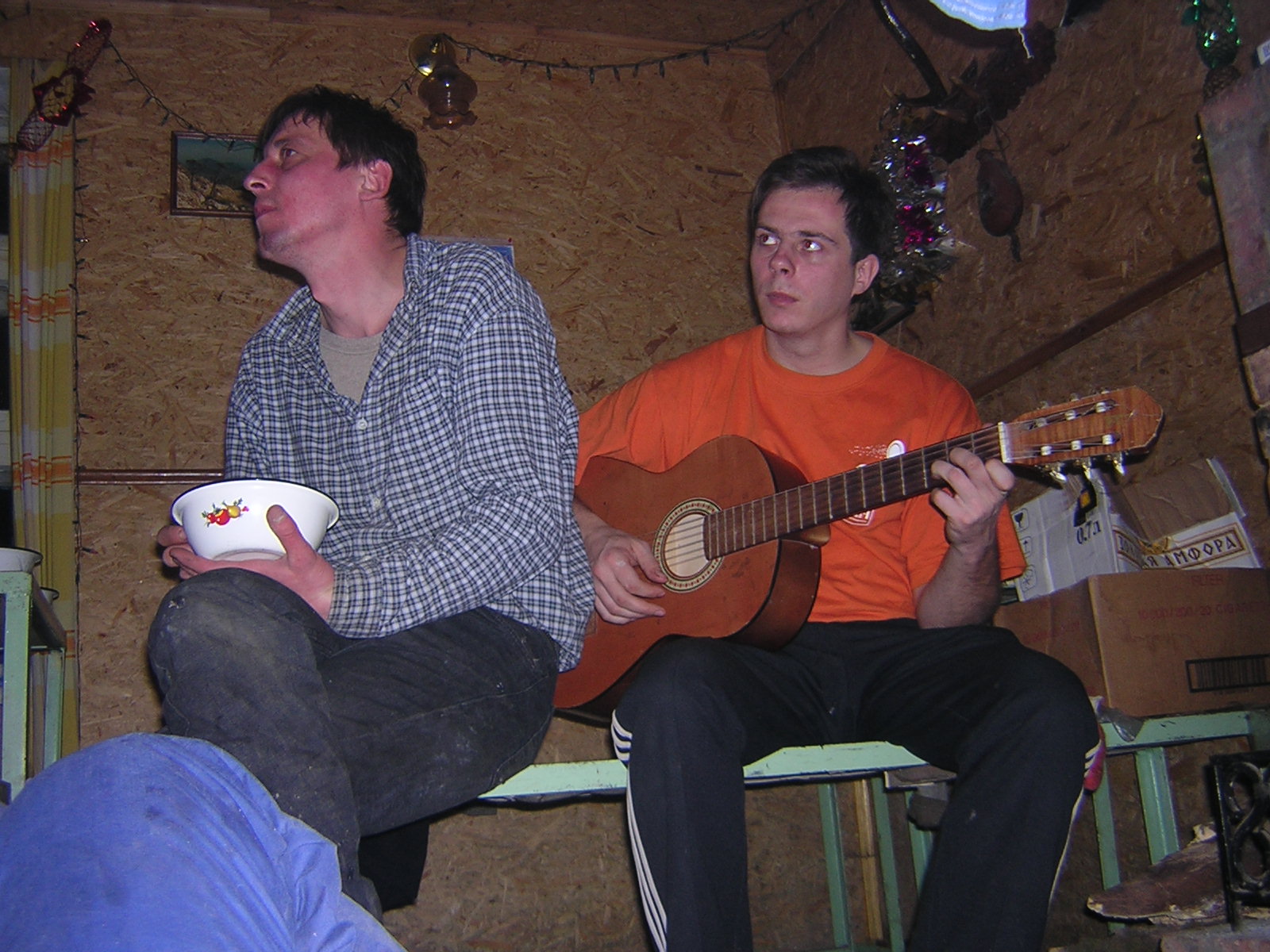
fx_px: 1321
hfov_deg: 51.4
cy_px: 476
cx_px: 635
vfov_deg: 39.7
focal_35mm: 36
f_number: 2.6
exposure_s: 1/60.1
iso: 127
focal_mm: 4.7
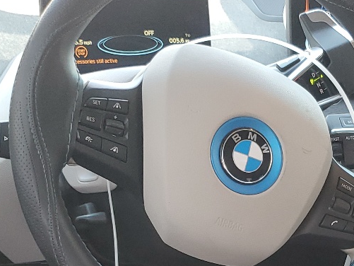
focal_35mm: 83
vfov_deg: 16.8
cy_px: 348
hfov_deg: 22.9
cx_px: 329
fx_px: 849
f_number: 1.5
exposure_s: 1/120
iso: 93
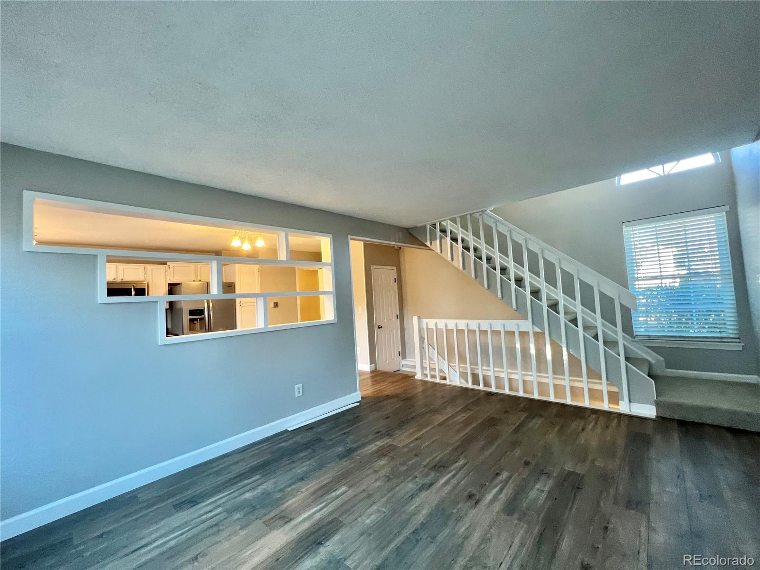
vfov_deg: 89.9
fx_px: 285
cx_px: 380
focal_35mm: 13
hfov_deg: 106.2
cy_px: 285
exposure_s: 1/60
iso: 200
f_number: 1.8
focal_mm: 1.57
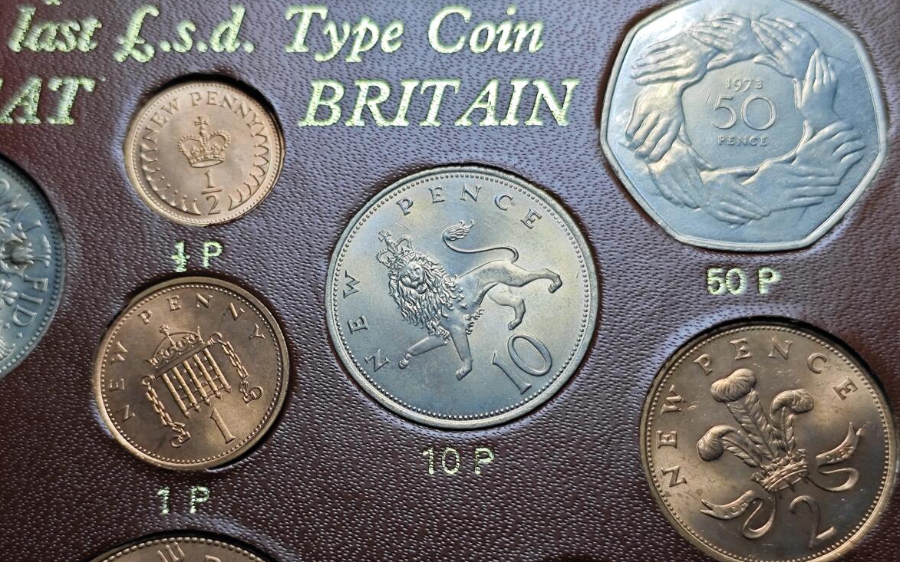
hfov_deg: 32.9
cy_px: 337
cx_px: 377
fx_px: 1521
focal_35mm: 62
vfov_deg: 20.9
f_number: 1.6
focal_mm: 5.84
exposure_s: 1/137
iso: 50
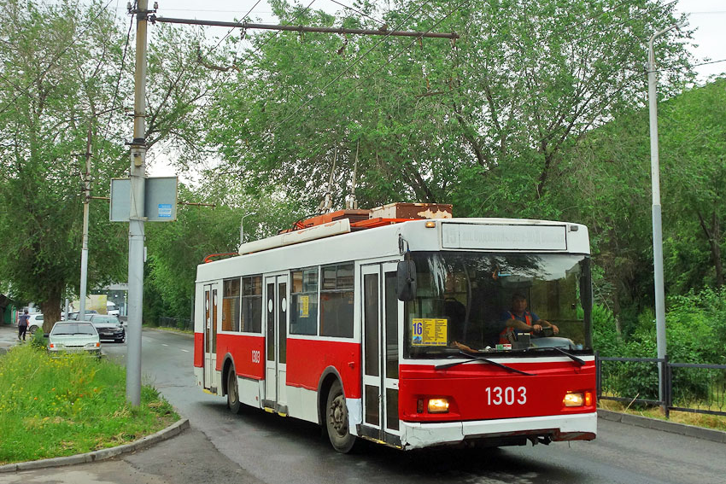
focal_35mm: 48
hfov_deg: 41.0
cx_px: 424
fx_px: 968
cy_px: 196
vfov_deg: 28.0
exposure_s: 1/500
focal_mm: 12.78
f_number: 2.8
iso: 125
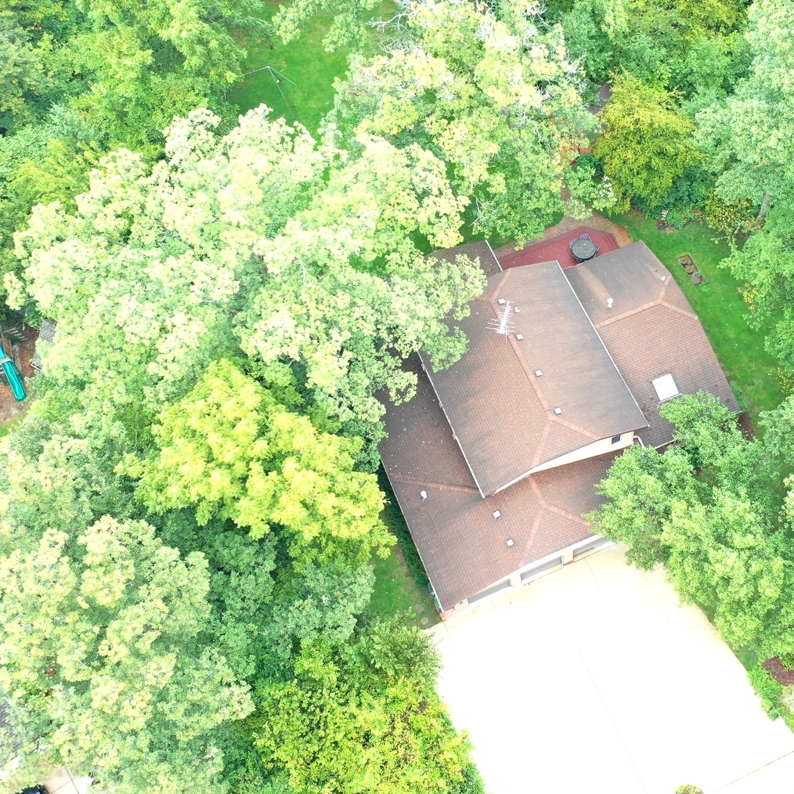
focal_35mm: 38
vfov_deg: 43.8
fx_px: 986
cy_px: 374
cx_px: 536
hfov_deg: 43.2
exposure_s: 1/40
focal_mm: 10.26
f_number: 3.2
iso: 100
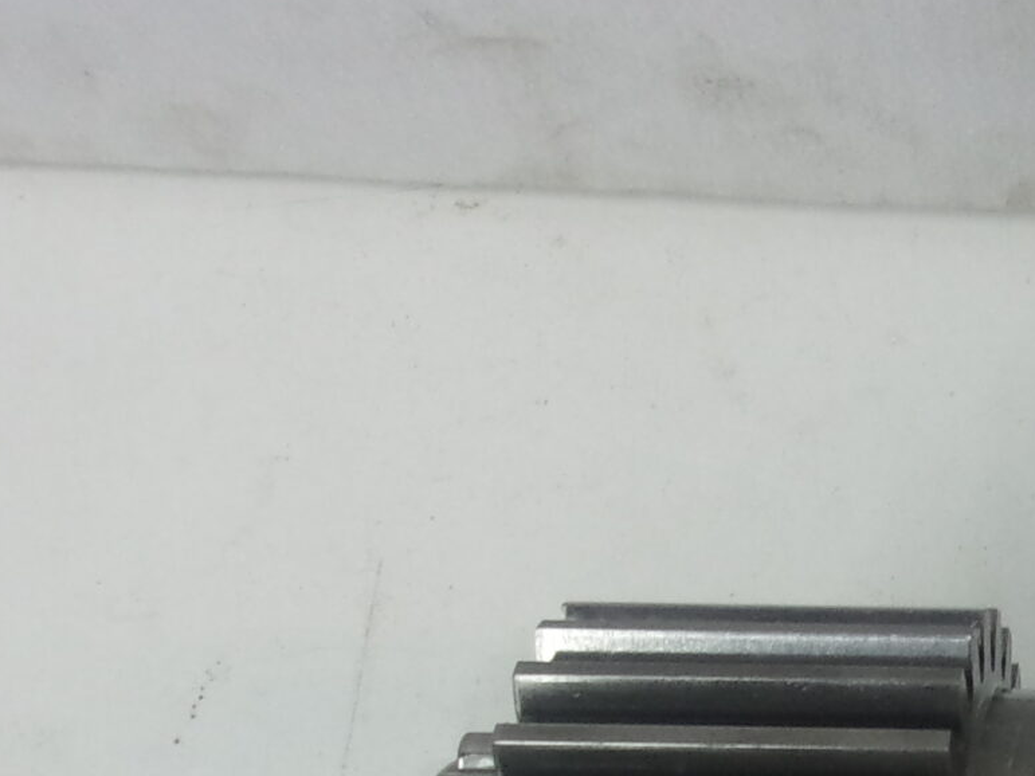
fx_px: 2780
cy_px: 926
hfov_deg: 19.3
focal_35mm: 93
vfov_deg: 15.3
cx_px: 1384
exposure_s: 1/34
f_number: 3.9
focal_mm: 5.1
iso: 138
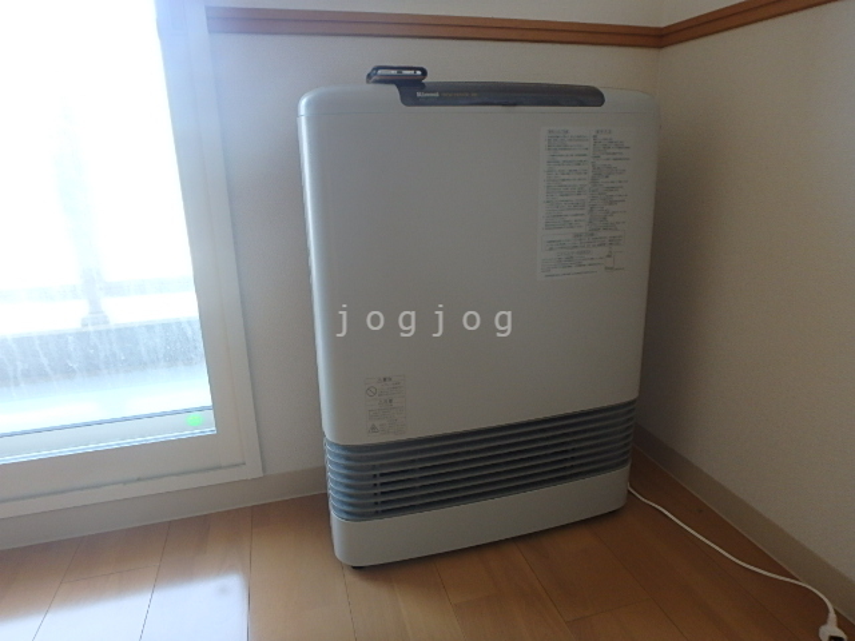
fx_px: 519
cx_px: 428
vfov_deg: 63.4
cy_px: 320
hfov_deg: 79.0
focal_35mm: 21
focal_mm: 3.7
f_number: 3.5
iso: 250
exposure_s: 1/30
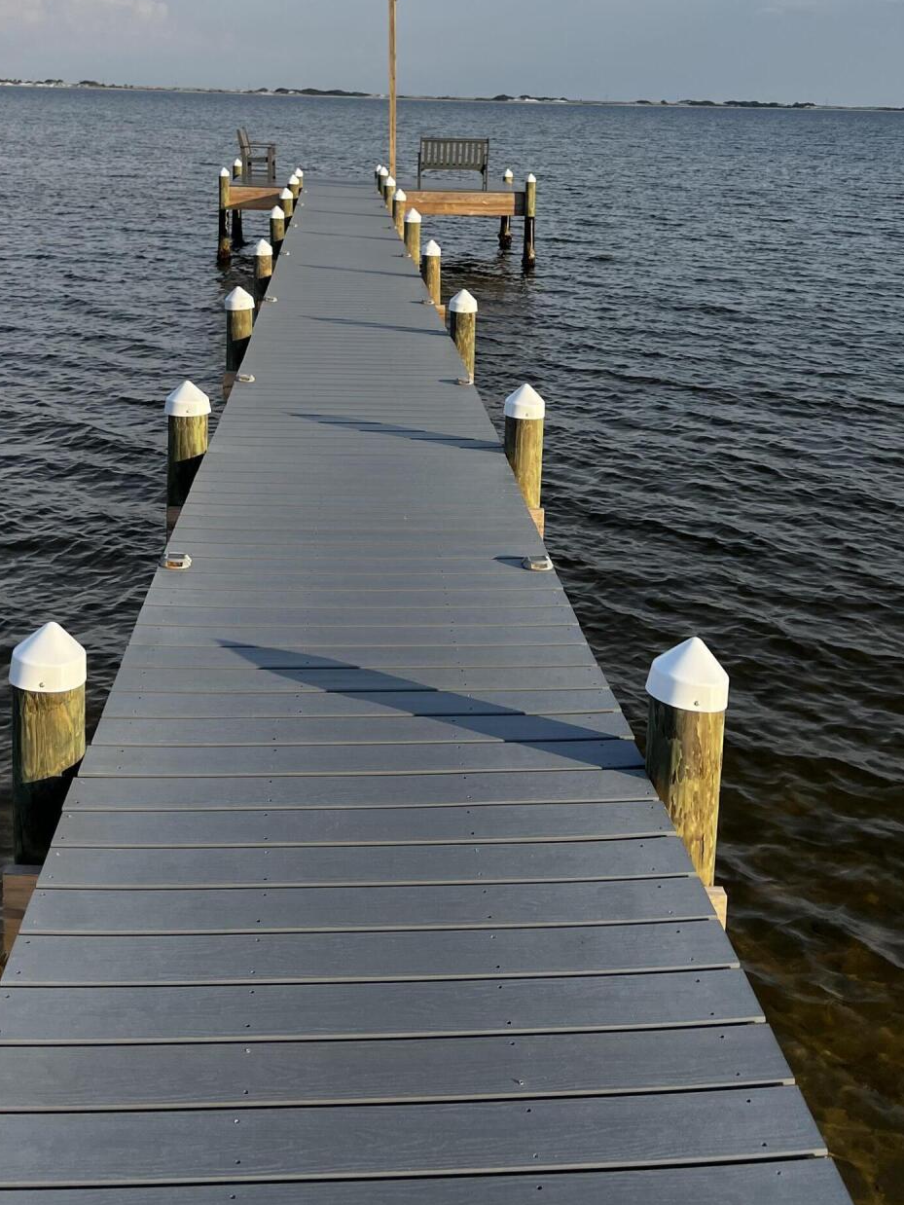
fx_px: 1462
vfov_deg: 43.8
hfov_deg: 34.4
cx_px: 456
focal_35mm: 42
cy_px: 350
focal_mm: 5.7
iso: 50
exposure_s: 1/3165
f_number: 1.5
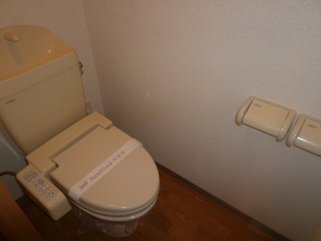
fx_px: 232
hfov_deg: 69.4
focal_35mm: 25
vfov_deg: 54.9
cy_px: 120
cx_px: 160
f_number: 2.8
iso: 80
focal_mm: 4.5
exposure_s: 1/30
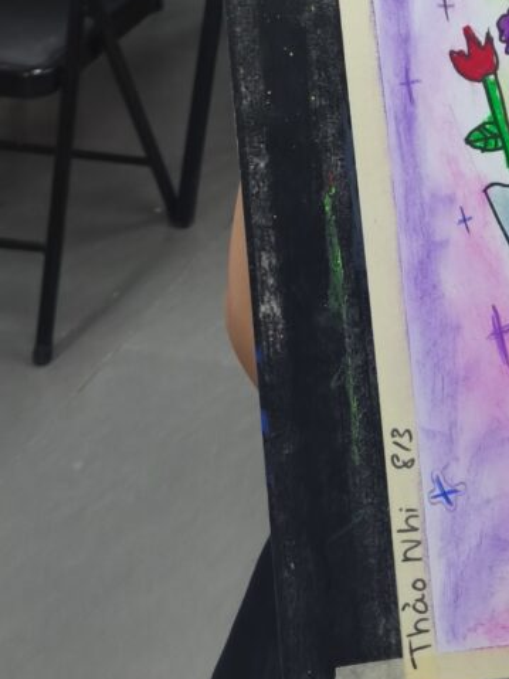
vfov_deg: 27.1
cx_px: 539
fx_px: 1255
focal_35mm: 64
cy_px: -110
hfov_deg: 21.9
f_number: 1.7
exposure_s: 1/160
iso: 80
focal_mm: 5.35
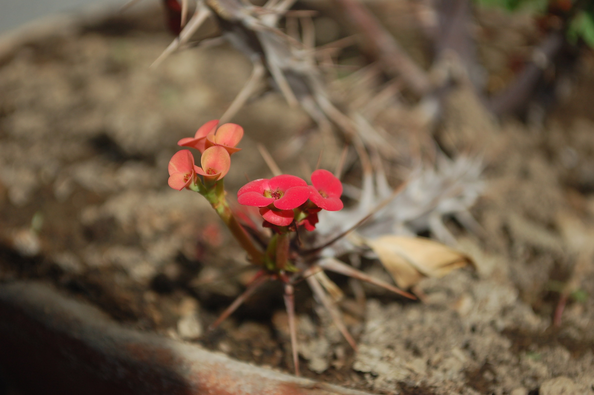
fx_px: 1187
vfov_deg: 18.9
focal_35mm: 72
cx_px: 297
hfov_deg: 28.1
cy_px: 198
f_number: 5.6
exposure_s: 1/1000
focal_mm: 48
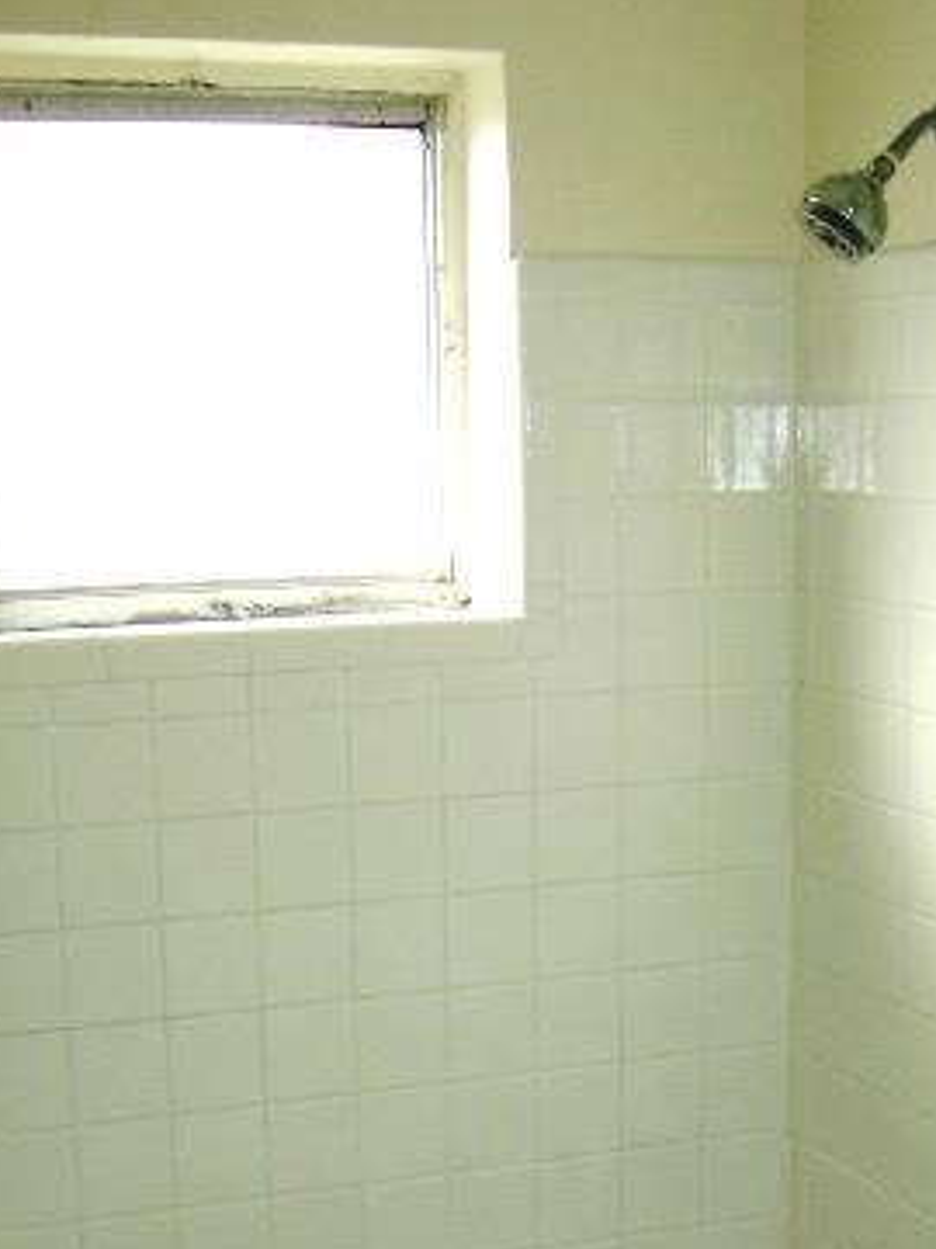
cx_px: 582
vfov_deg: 29.4
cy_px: 1041
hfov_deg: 22.9
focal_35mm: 64
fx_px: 2307
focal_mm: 6
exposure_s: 1/64
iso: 101
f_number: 2.8
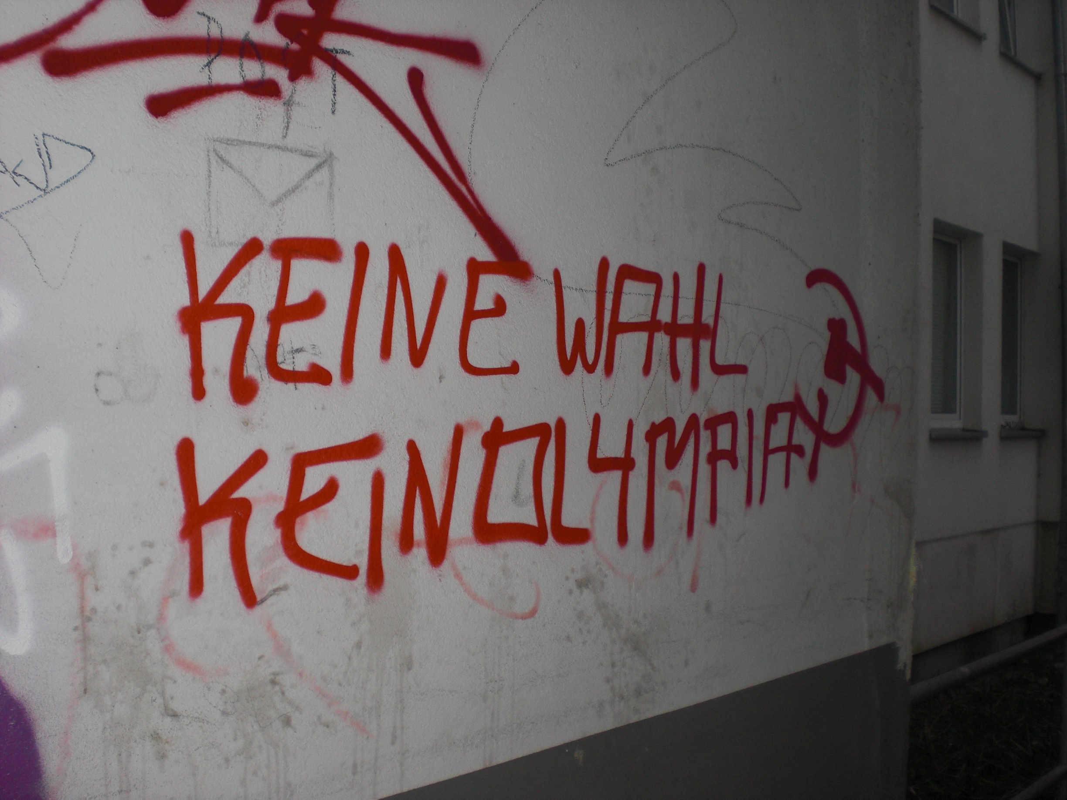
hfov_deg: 49.0
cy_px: 400
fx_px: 1171
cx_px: 534
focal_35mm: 38
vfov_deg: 37.7
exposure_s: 1/60
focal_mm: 6.3
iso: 100
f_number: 3.1
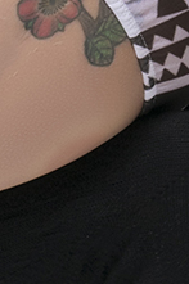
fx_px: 4109
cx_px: -183
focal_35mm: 521
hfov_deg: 2.6
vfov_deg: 3.9
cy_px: -454
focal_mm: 48
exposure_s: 1/100
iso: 100
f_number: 14
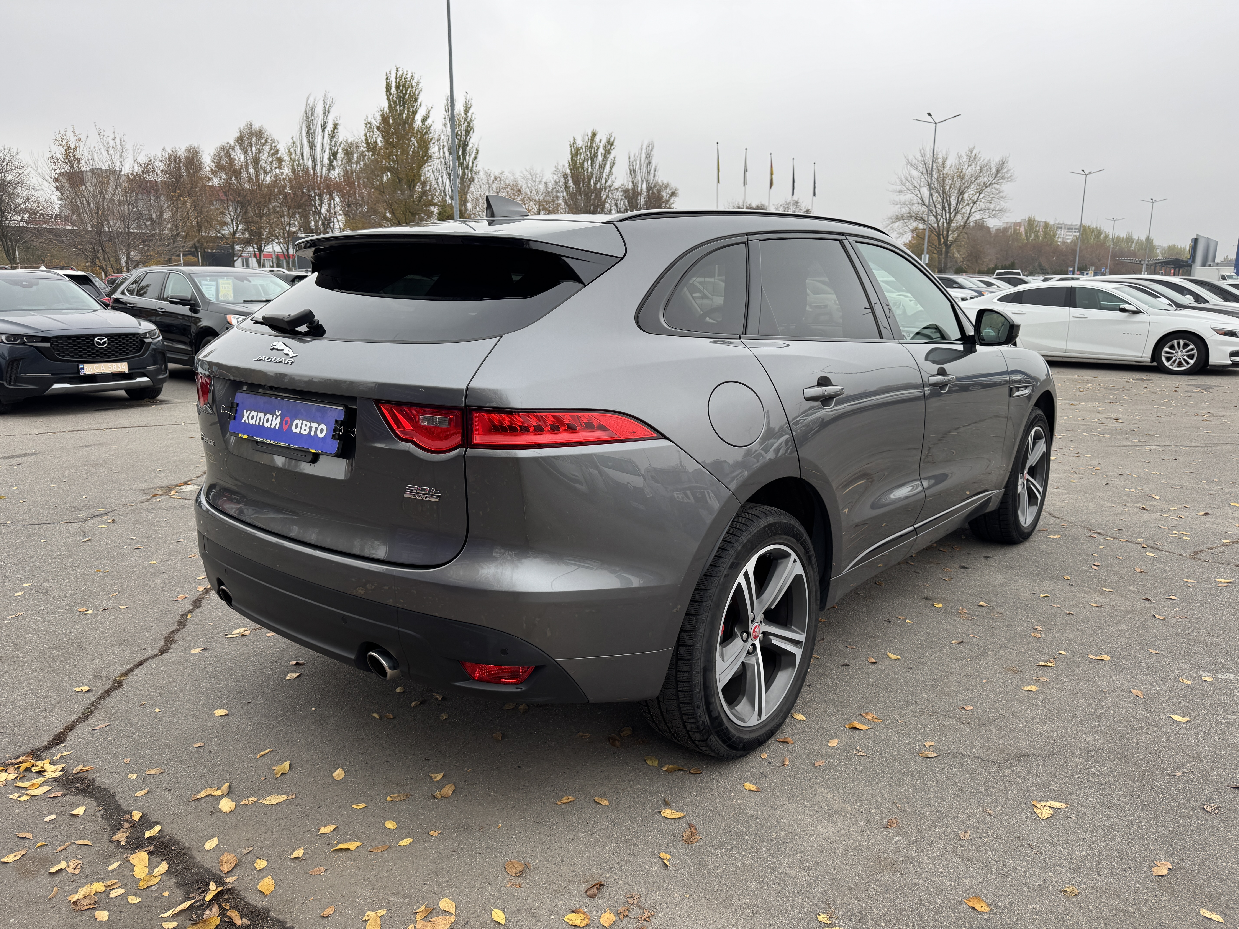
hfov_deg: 71.6
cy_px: 464
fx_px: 859
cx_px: 620
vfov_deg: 56.8
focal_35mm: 24
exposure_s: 1/264
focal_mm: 6.76
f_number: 1.78
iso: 64
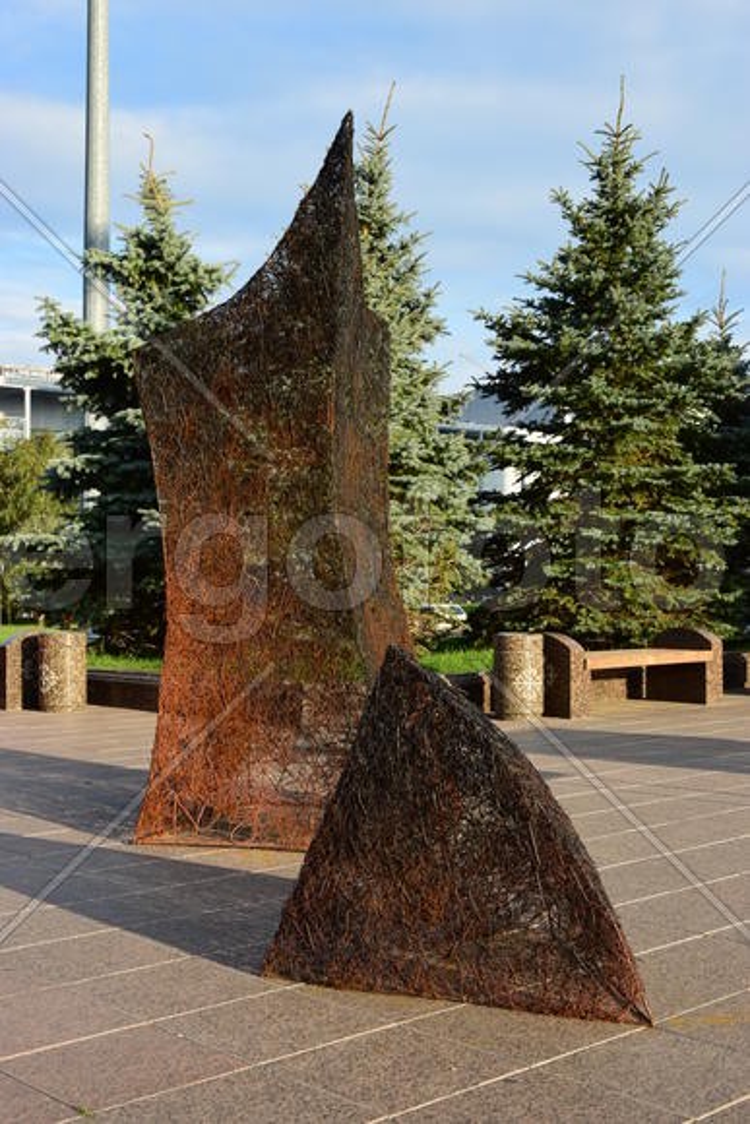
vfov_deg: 43.6
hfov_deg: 29.9
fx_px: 1405
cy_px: 562
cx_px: 375
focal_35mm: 45
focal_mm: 30
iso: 100
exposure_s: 1/80
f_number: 9
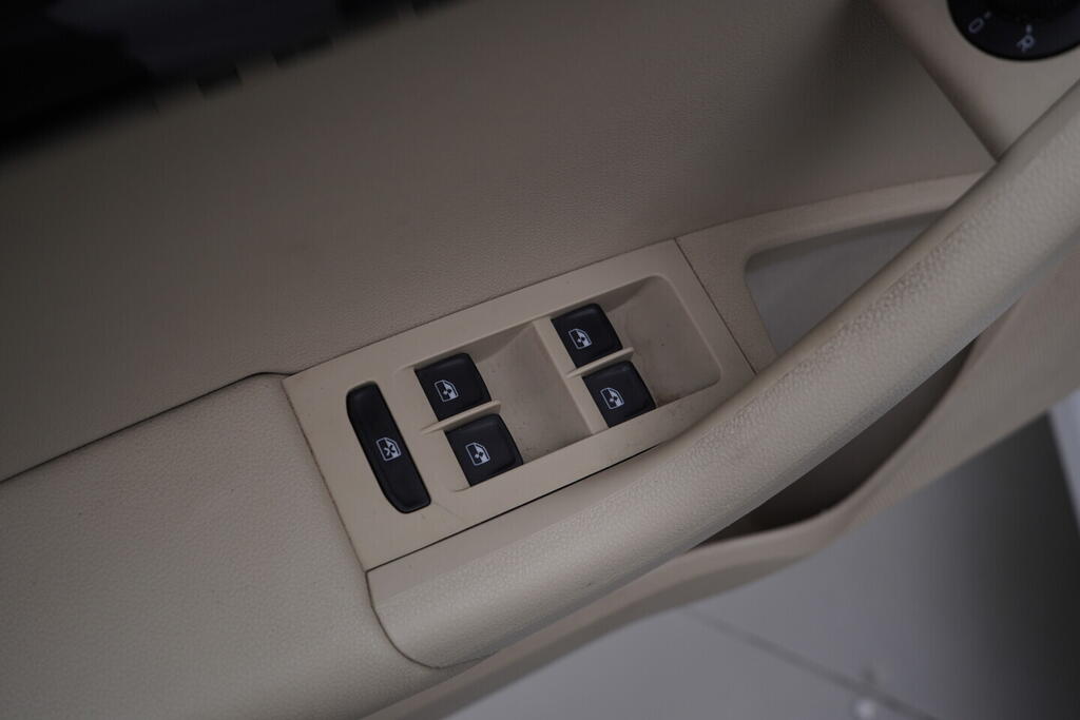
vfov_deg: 36.9
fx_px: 1080
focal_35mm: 36
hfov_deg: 53.1
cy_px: 360
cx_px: 540
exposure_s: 1/80
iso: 125
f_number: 4
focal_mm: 24
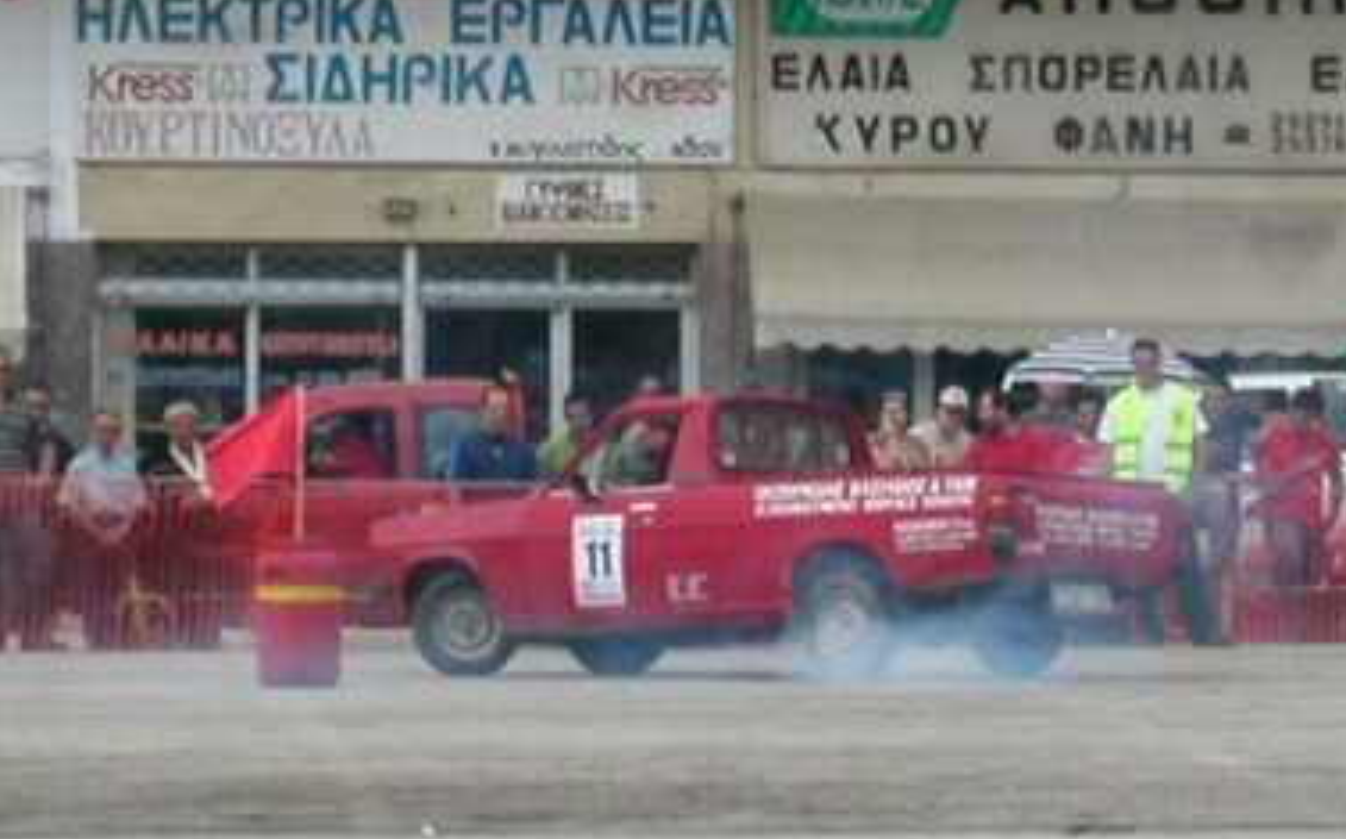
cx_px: 507
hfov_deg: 10.5
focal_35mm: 200
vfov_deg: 6.5
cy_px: 243
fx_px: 7331
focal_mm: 16.8
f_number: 4.8
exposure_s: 1/482
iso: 100
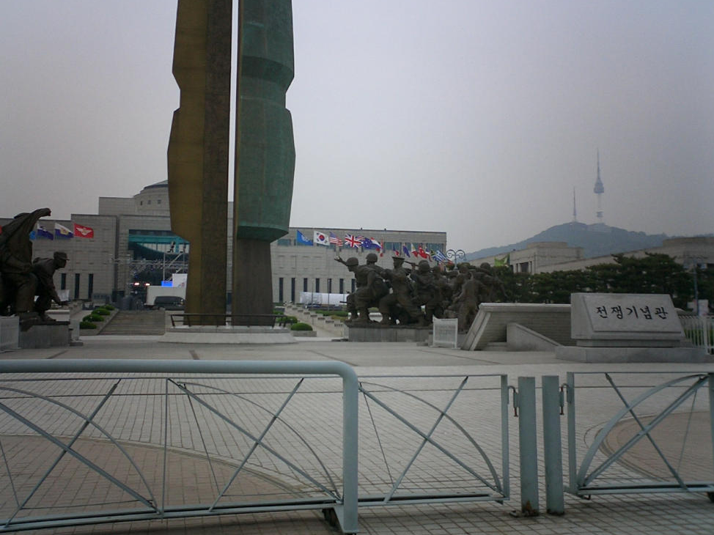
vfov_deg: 37.7
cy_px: 265
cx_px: 349
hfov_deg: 49.0
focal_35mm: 38
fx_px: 784
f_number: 3.5
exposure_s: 1/200
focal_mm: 5.6
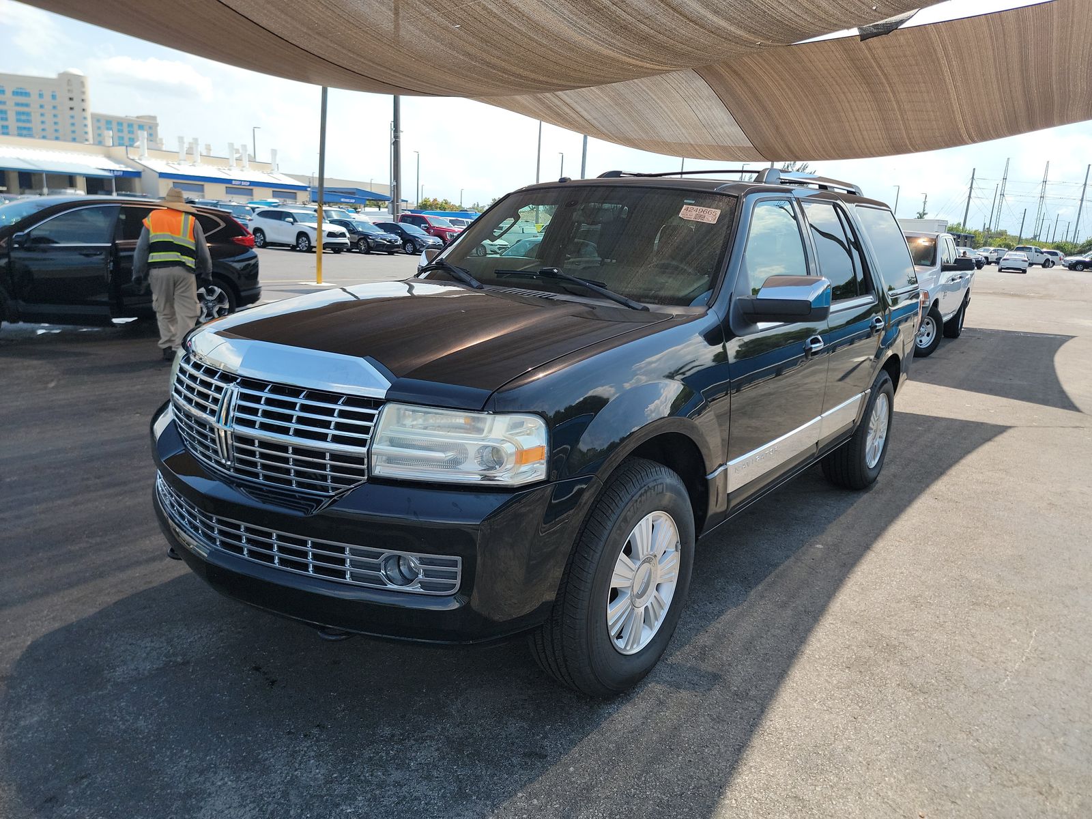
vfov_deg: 56.8
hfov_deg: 71.6
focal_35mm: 24
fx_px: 757
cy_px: 410
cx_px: 546
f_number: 1.8
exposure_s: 1/523
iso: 50
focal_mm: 6.7
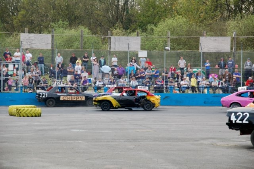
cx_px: 127
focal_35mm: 142
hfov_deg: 14.4
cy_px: 84
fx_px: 1005
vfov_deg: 9.6
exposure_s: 1/500
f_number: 5.6
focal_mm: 95
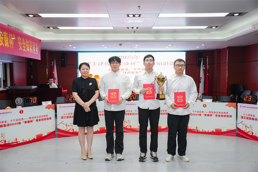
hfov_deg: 58.9
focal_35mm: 32
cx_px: 129
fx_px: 229
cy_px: 86
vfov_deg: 41.2
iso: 800
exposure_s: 1/200
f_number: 2.8
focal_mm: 31.9
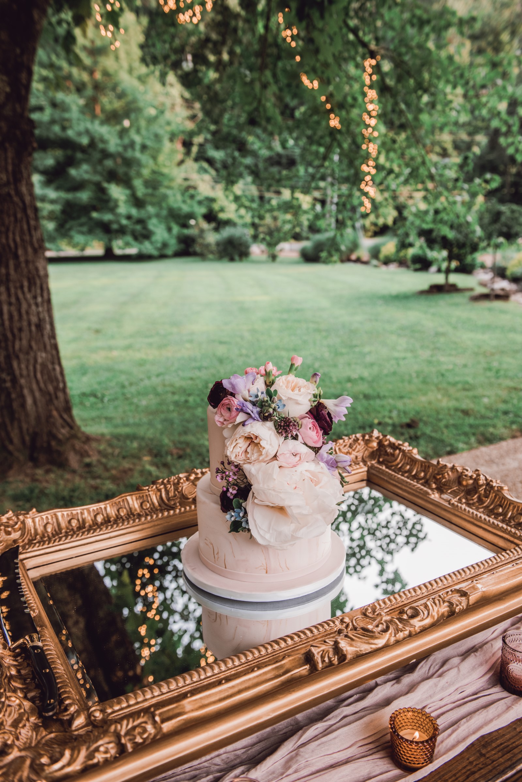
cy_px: 391
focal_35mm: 31
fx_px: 674
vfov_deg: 60.3
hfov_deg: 42.3
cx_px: 261
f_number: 4.5
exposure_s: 1/200
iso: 320
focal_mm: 31
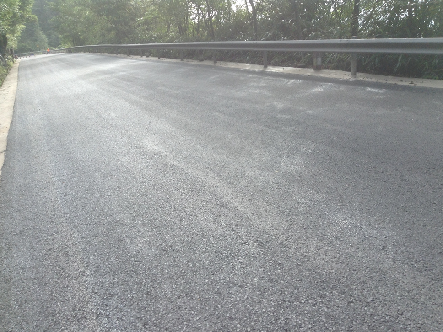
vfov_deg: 41.8
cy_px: 167
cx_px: 225
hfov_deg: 54.0
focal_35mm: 34
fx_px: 435
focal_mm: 3.3
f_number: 2.4
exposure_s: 1/285
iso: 32
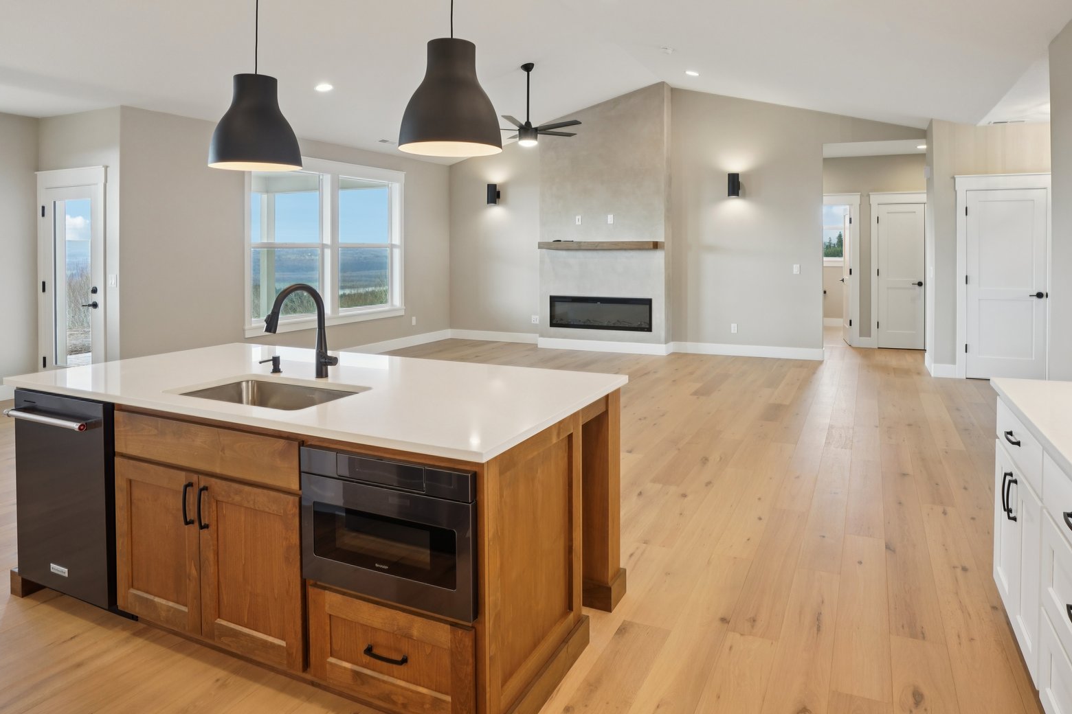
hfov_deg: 80.9
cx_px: 599
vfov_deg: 58.4
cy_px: 249
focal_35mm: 21
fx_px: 625
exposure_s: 1/25
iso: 400
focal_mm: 16
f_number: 8
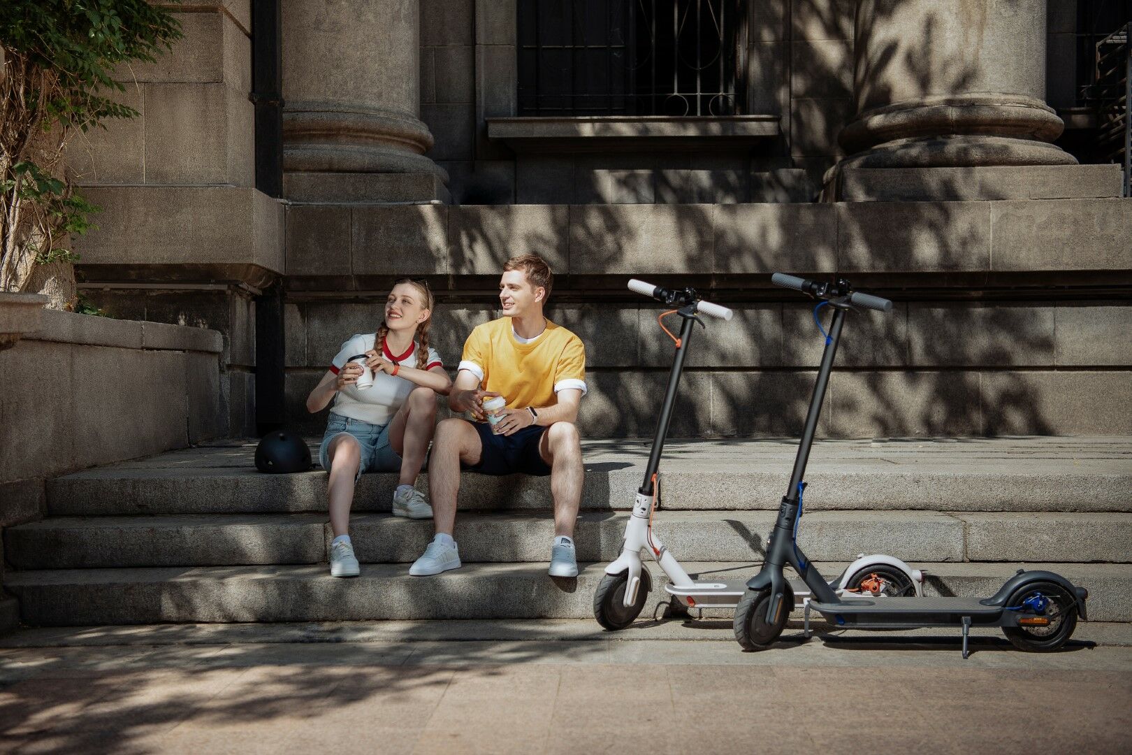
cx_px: 566
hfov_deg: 43.6
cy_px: 378
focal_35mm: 45
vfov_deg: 29.9
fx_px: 1415
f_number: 2.8
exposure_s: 1/1250
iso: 100
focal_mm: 45
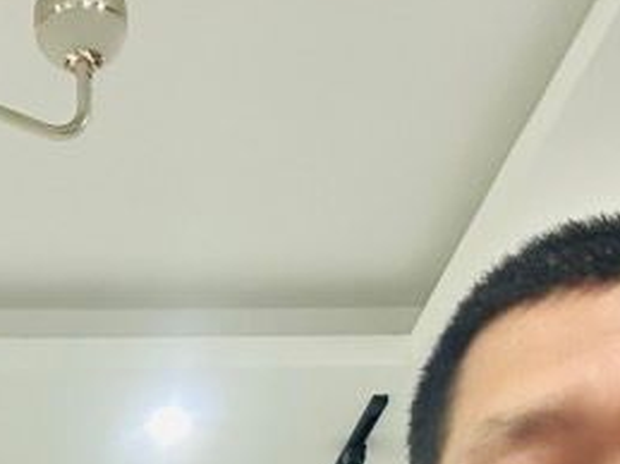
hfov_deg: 21.0
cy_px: 751
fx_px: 1629
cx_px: 48
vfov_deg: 14.8
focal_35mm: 91
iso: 200
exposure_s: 1/50
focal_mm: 2.69
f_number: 1.9
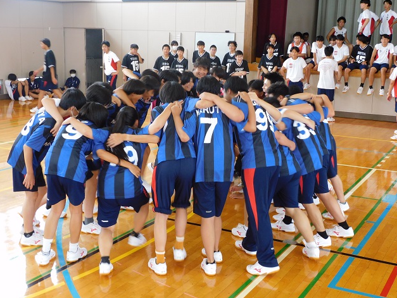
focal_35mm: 51
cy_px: 149
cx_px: 199
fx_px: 585
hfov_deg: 37.5
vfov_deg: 28.6
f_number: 4
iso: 220
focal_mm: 9
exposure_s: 1/30
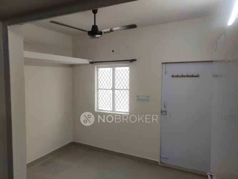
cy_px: 90
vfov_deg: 54.9
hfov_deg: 69.4
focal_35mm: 25
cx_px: 119
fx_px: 172
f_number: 1.79
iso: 174
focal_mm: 4.74
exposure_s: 1/50
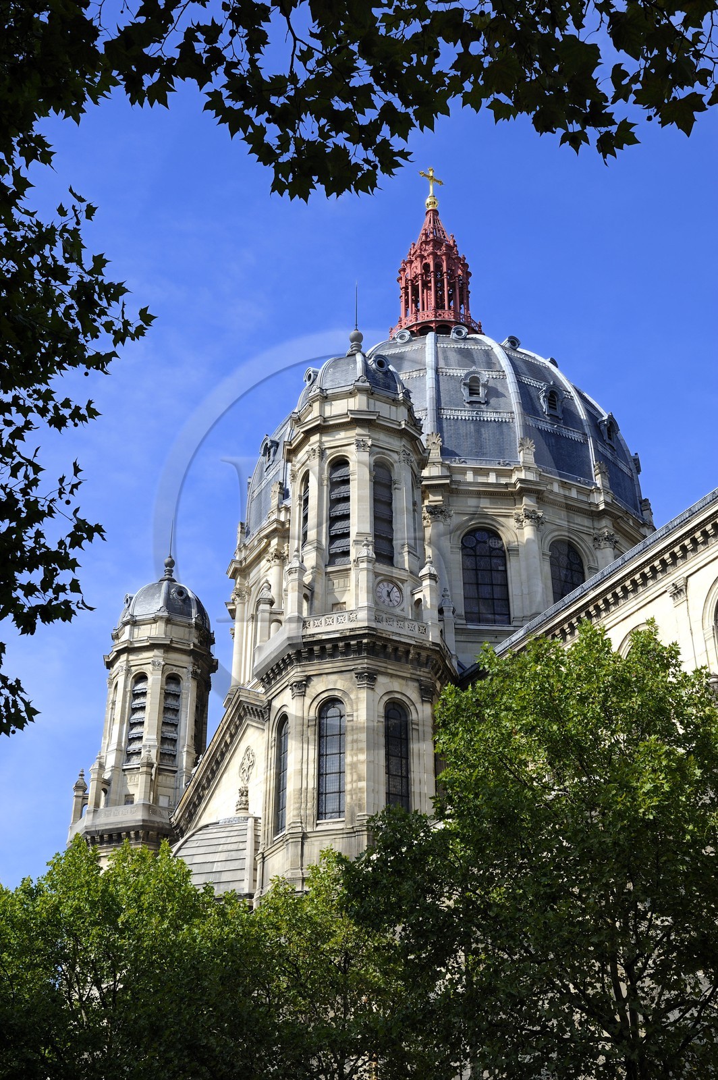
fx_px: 1348
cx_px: 359
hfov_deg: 29.8
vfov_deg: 43.6
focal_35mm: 45
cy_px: 540
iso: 200
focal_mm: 45
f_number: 10
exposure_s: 1/200
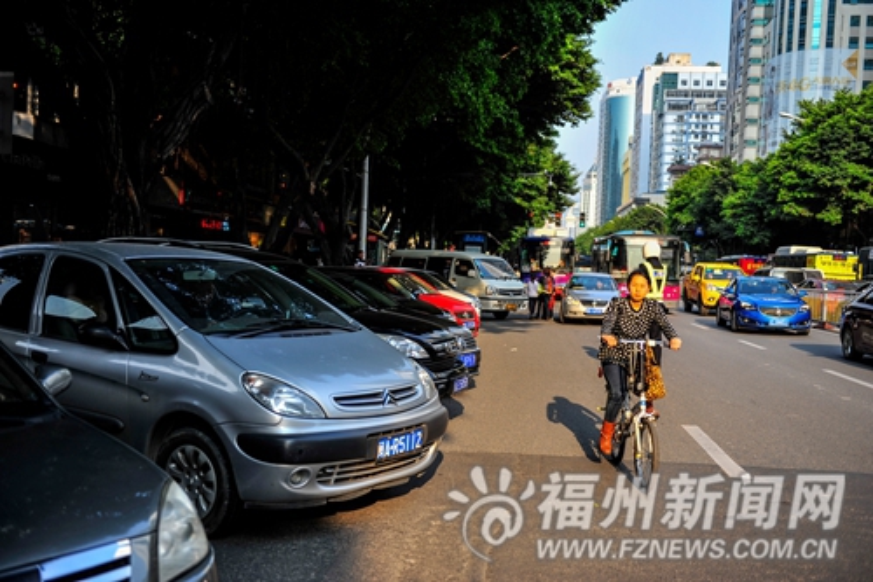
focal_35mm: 38
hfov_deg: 50.7
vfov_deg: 35.0
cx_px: 436
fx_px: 921
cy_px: 291
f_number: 3.2
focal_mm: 38
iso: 200
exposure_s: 1/800
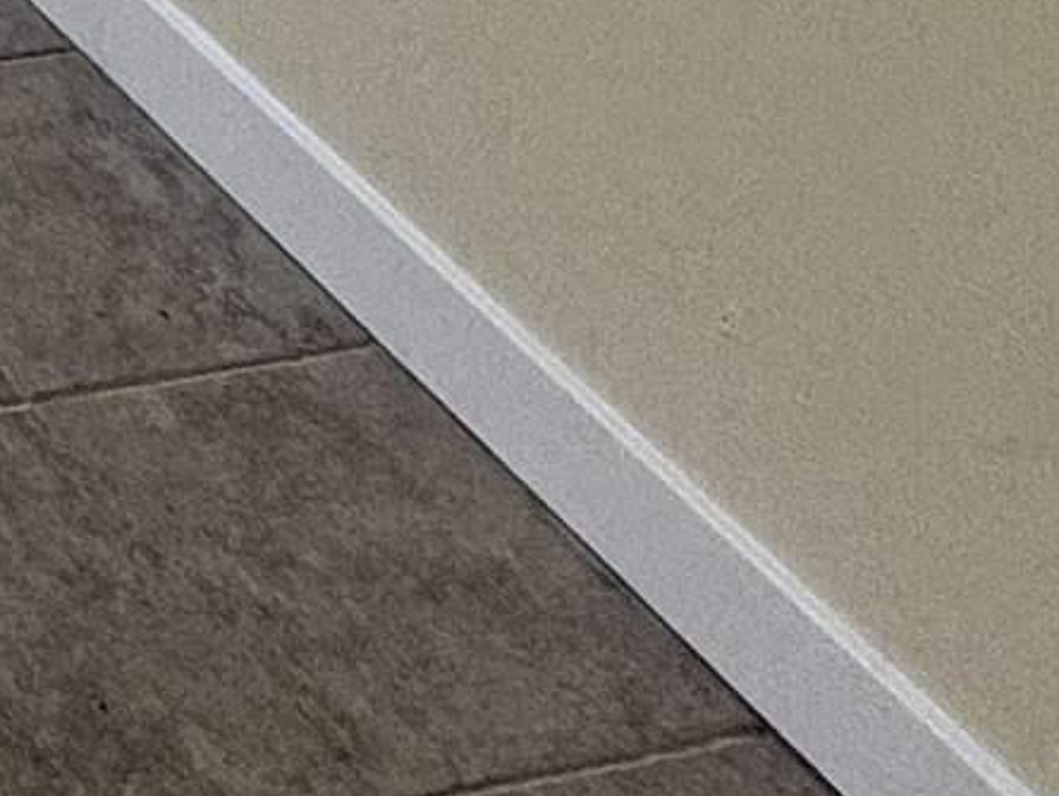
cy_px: -1355
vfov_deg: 11.4
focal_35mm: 97
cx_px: -1441
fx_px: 2970
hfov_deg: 14.2
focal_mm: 2.22
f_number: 2.2
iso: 125
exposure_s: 1/122
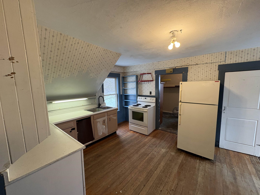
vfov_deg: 85.7
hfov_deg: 102.1
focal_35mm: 14
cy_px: 98
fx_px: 105
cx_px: 130
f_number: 2.2
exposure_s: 1/60
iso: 250
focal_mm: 2.22
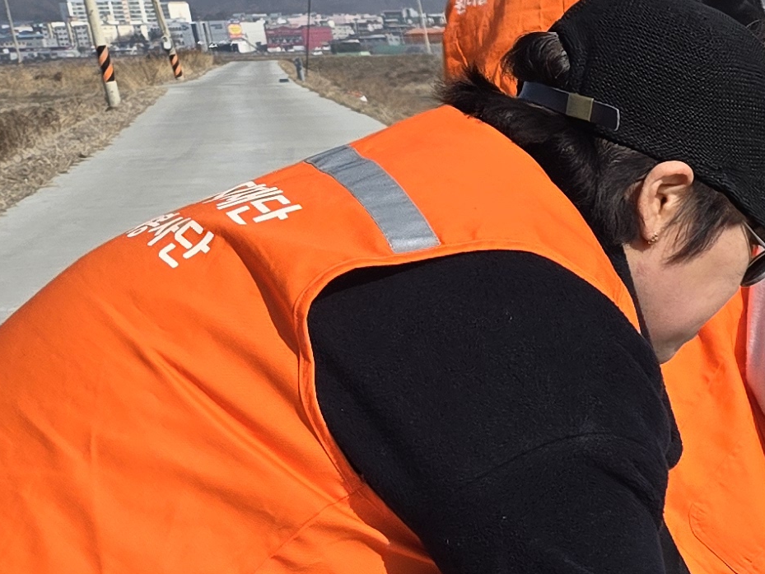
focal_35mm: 99
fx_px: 2188
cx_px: 1302
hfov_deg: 17.0
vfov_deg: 14.2
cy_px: 812
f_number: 1.8
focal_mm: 5.4
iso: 32
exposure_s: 1/2921
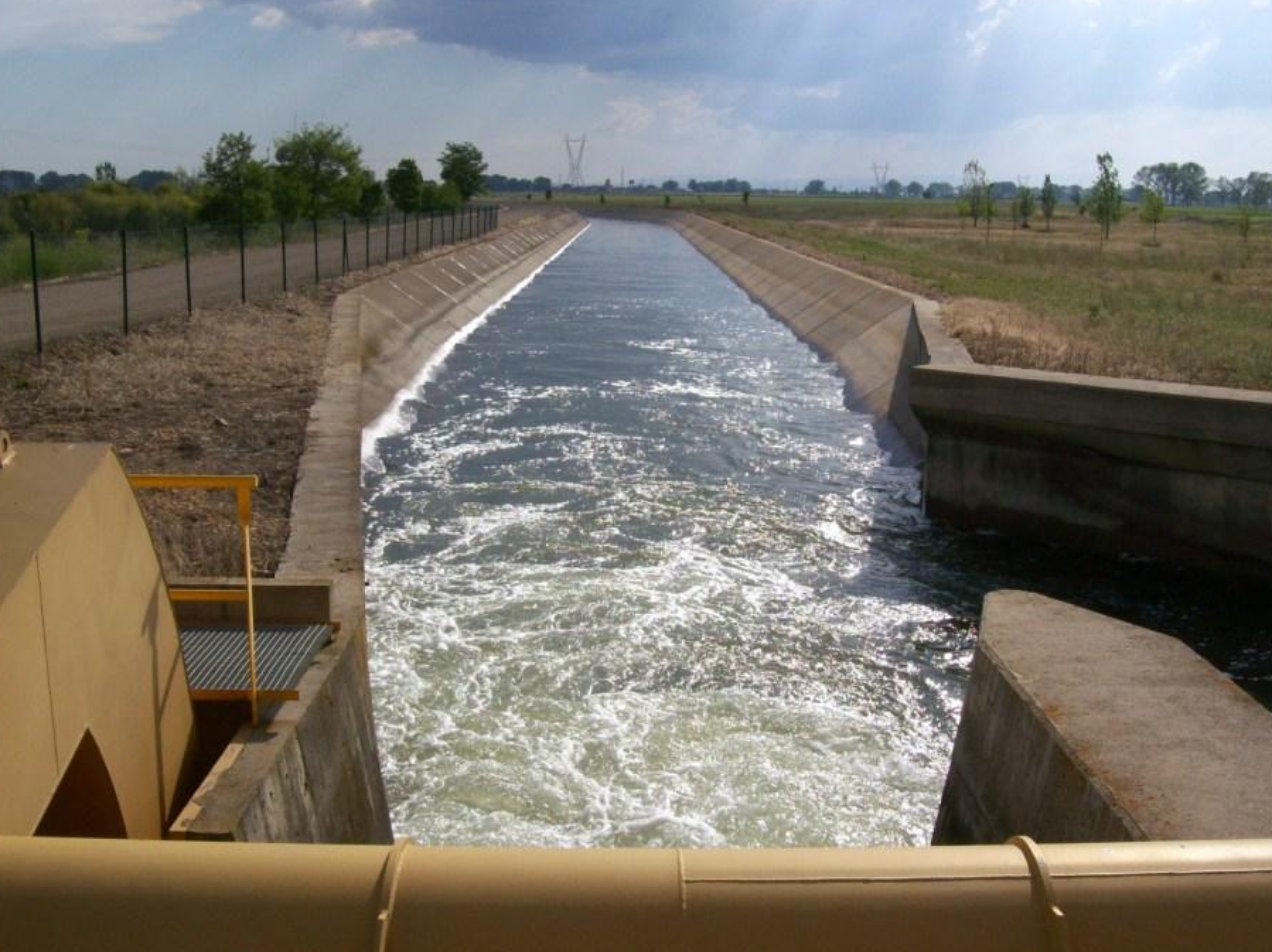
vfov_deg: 35.1
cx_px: 637
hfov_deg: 45.8
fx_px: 1506
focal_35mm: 41
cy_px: 445
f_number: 4.8
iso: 80
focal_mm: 6
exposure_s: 1/1028
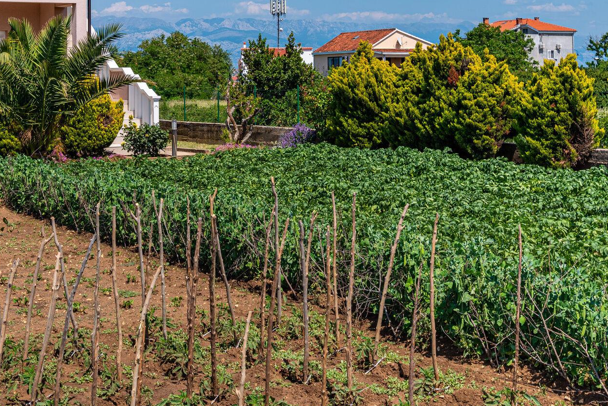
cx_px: 231
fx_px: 1132
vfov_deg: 19.9
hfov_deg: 30.0
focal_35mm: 67
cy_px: 35
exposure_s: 1/250
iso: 100
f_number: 8
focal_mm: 30
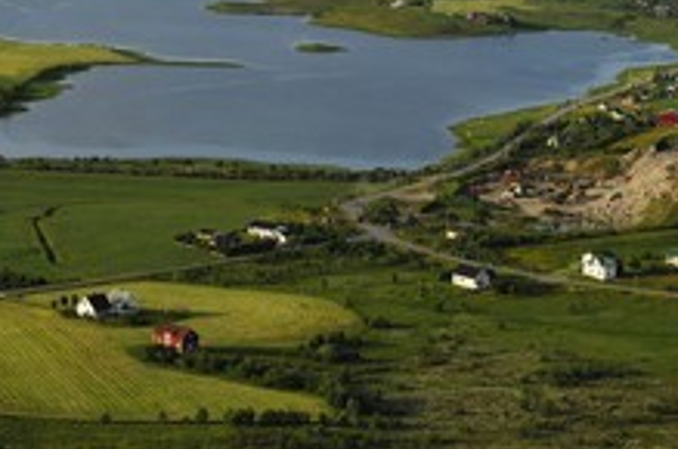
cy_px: 43
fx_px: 2442
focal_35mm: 130
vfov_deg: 10.4
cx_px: 178
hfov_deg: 15.7
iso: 100
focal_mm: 45
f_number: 4
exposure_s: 1/800
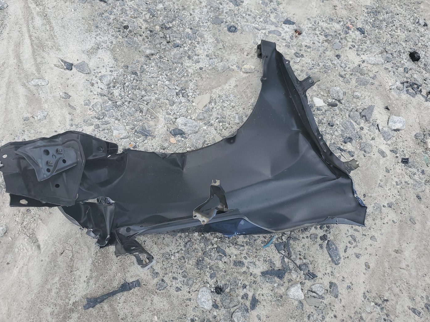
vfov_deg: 46.8
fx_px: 373
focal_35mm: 30
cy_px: 161
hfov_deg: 59.8
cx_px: 192
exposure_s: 1/1429
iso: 50
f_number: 1.5
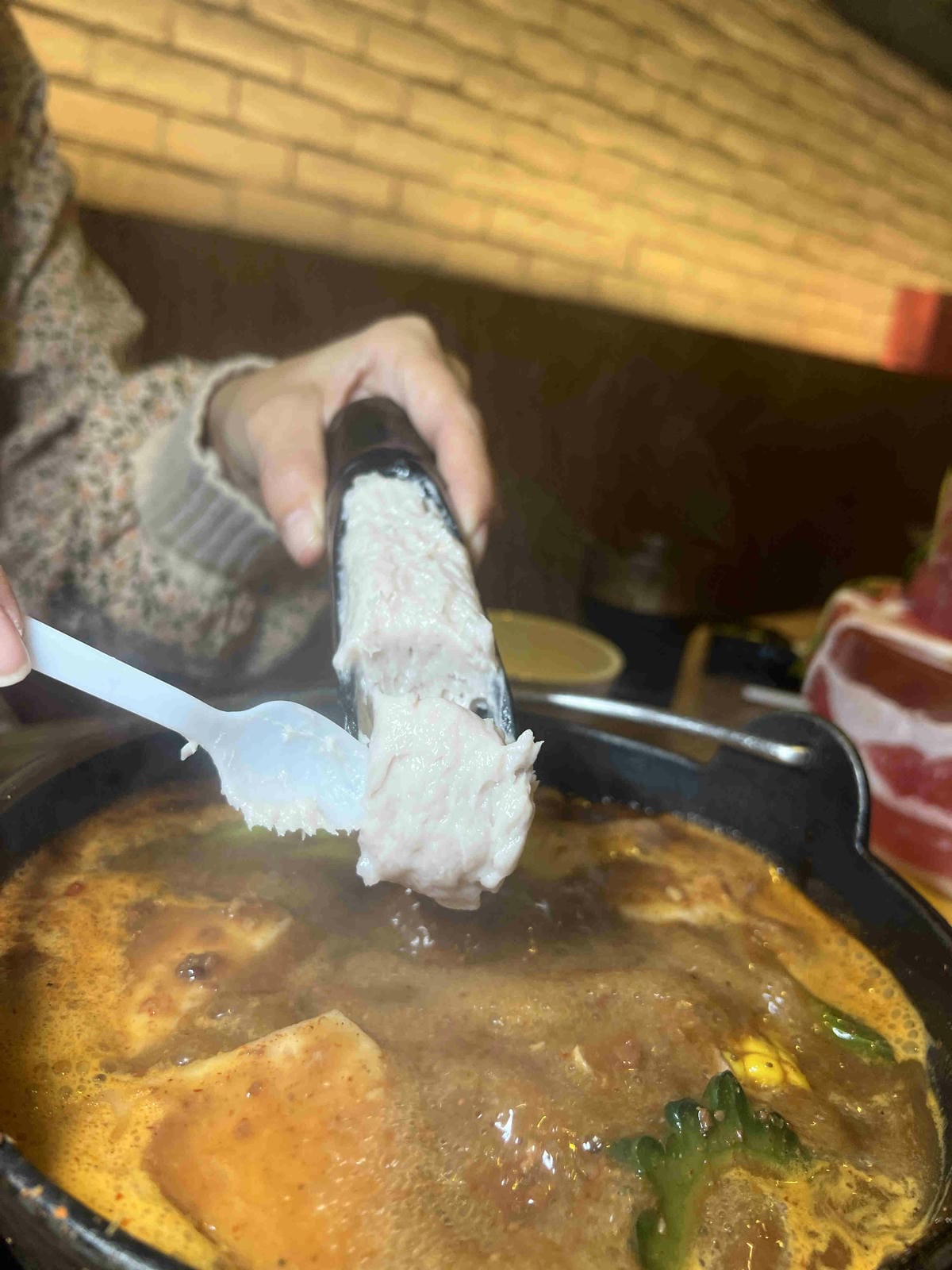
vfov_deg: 67.3
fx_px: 953
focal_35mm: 26
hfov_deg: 53.1
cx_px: 476
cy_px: 635
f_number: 1.5
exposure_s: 1/120
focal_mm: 5.7
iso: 50
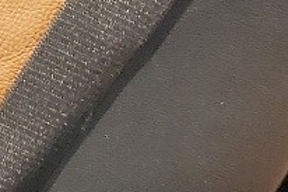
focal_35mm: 210
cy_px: -219
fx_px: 1679
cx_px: -689
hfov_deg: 7.9
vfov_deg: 6.3
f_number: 1.5
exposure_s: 1/588
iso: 50
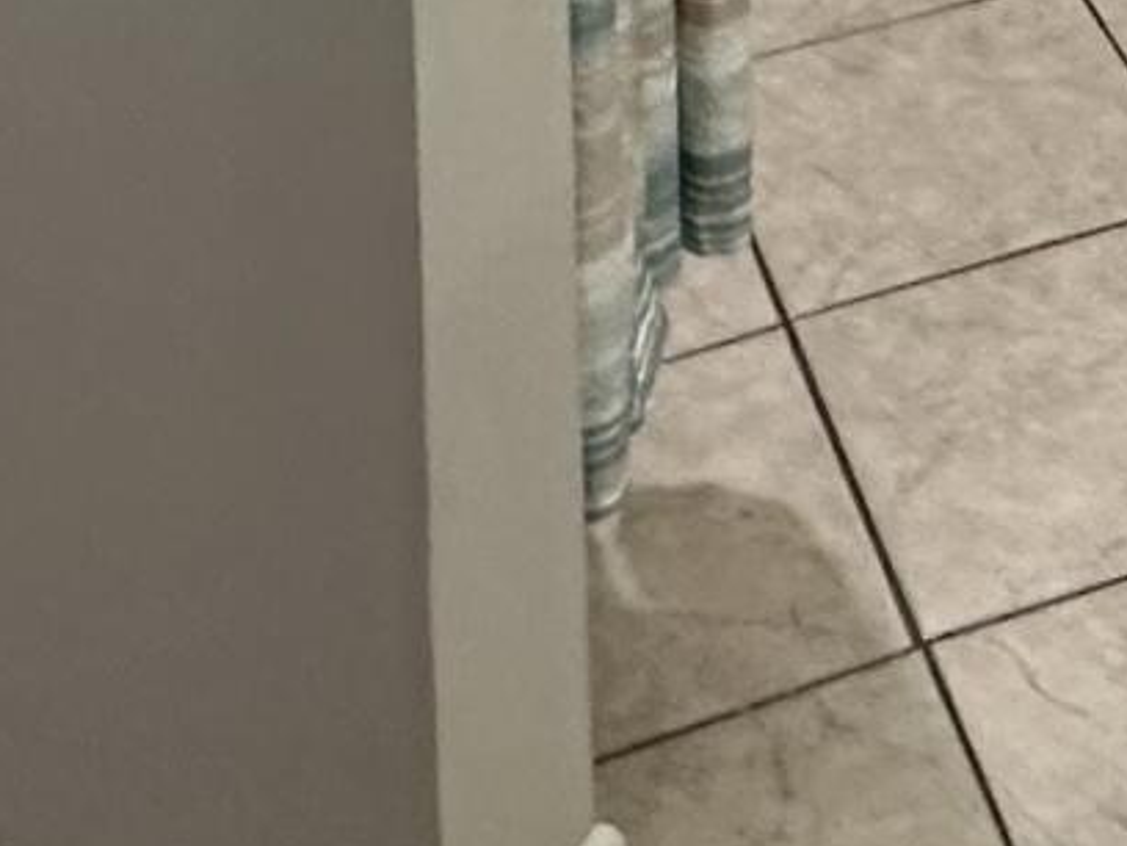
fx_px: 3353
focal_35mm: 103
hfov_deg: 18.0
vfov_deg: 10.3
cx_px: 1417
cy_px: -1717
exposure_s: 1/60
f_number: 2.2
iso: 160
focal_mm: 2.22
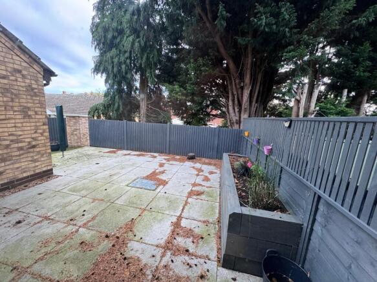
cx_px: 188
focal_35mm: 14
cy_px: 141
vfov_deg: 85.7
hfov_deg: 102.1
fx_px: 152
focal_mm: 2.22
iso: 125
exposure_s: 1/99
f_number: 2.2
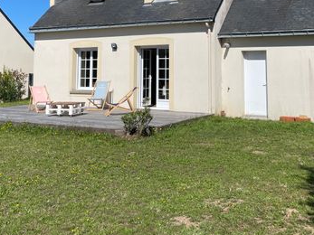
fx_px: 408
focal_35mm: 45
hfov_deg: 42.0
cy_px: 44
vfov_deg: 31.3
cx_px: 182
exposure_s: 1/6135
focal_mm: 4.2
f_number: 1.6
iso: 32
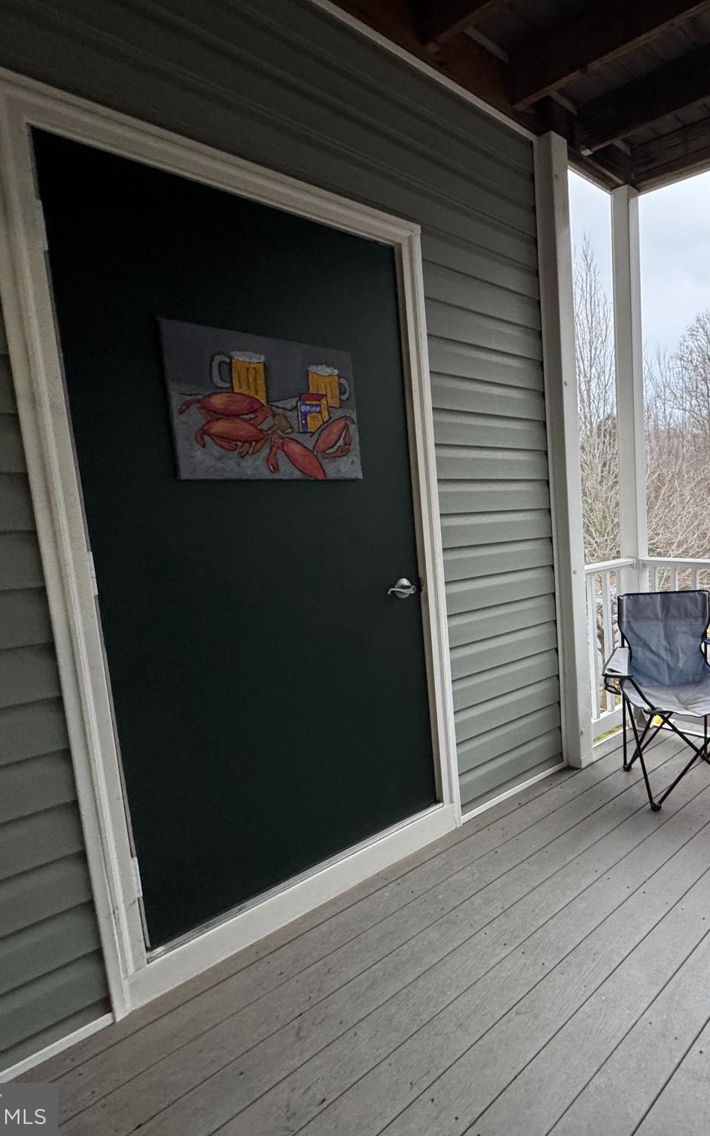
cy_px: 570
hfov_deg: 52.5
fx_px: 619
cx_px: 637
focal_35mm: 20
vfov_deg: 85.1
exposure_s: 1/66
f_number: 2.2
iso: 320
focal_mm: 2.22
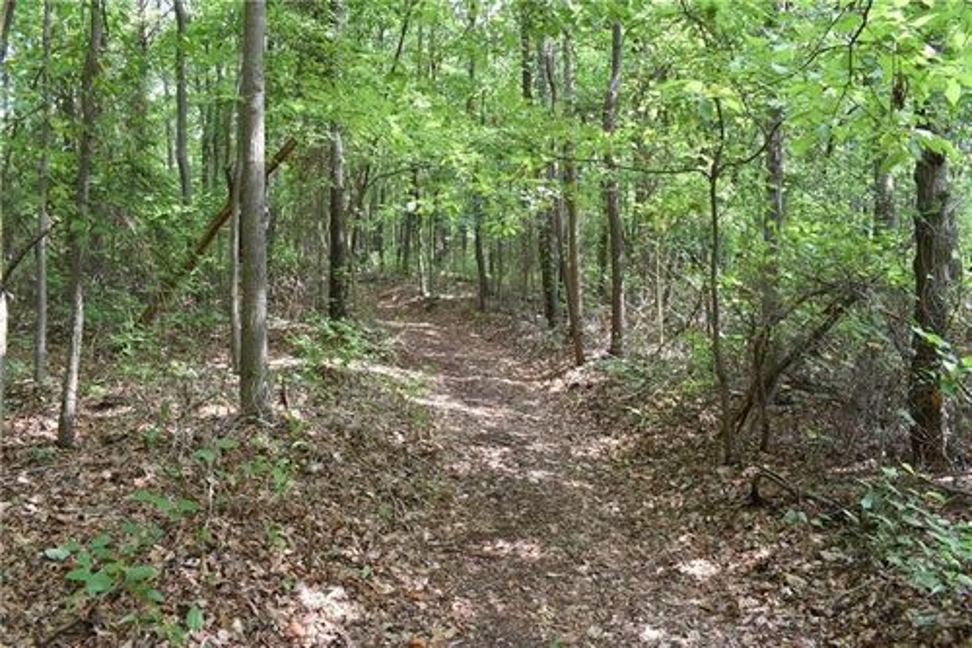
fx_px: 729
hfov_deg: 67.4
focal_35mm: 27
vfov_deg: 47.9
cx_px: 486
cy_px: 324
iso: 1400
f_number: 16
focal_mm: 18
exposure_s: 1/30
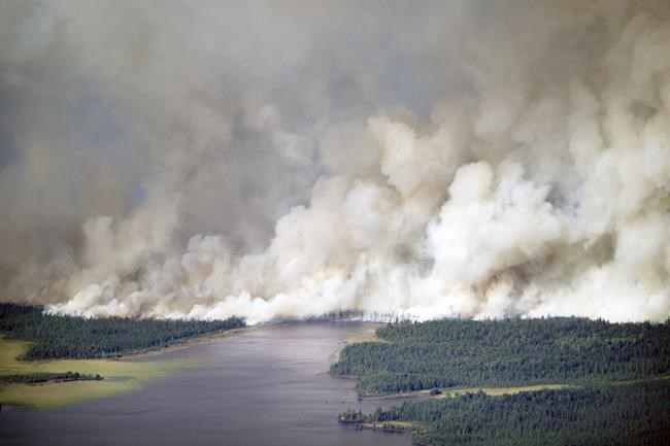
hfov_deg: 5.6
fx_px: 6791
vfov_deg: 3.8
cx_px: 335
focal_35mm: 365
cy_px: 223
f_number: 6.3
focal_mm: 365
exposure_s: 1/2000
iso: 320
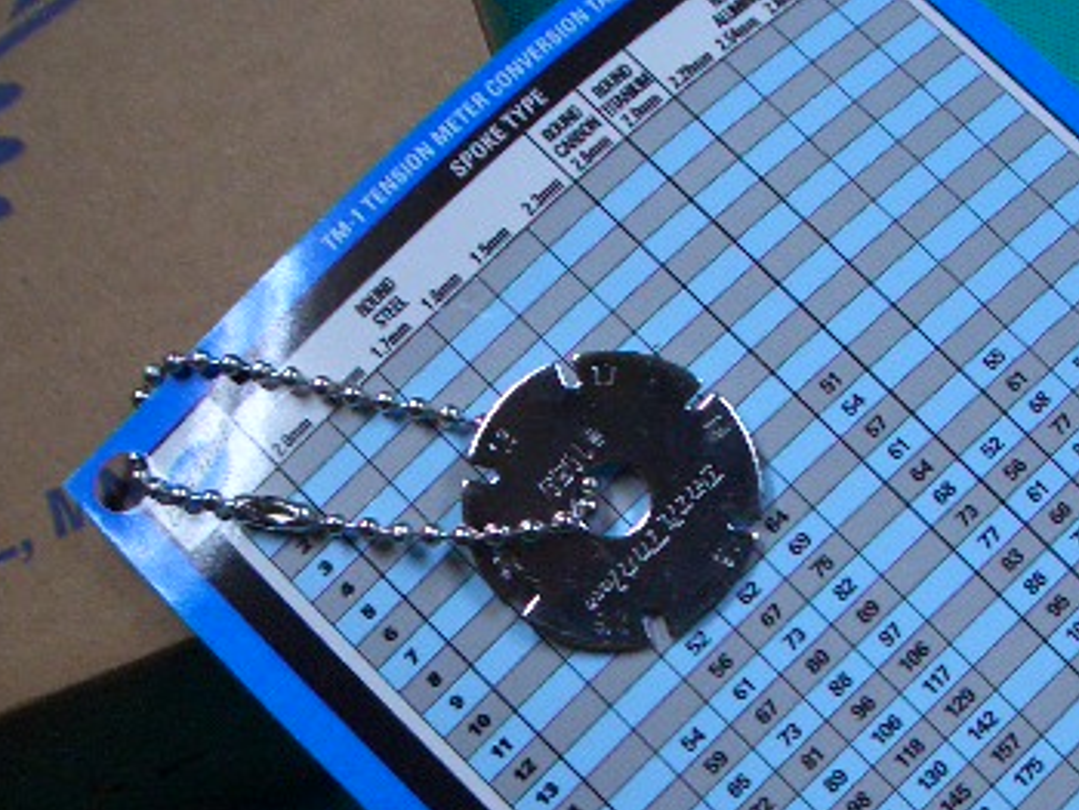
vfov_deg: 22.4
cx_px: 869
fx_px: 1996
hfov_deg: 29.5
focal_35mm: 64
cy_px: 736
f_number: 2.6
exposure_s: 1/40
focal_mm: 5.8
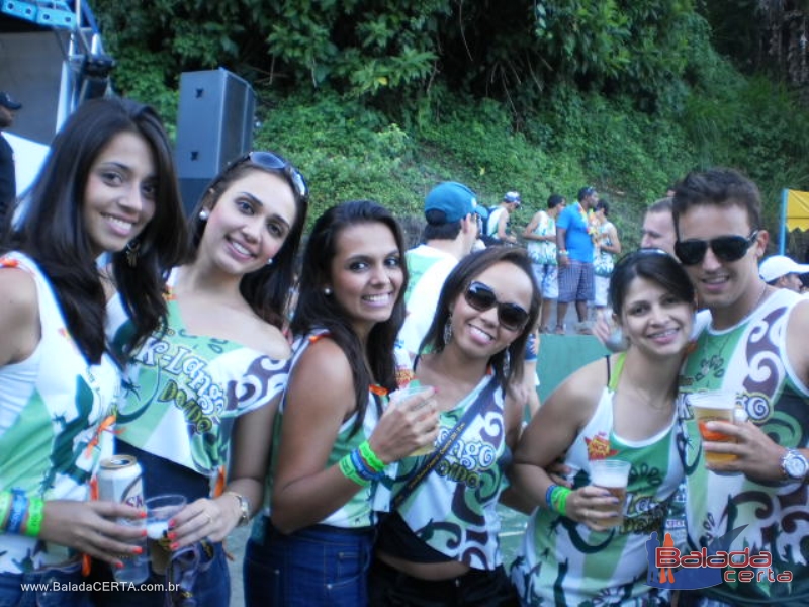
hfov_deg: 51.4
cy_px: 304
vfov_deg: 39.7
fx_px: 841
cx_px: 404
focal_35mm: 36
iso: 125
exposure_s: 1/30
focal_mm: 6.3
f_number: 3.1
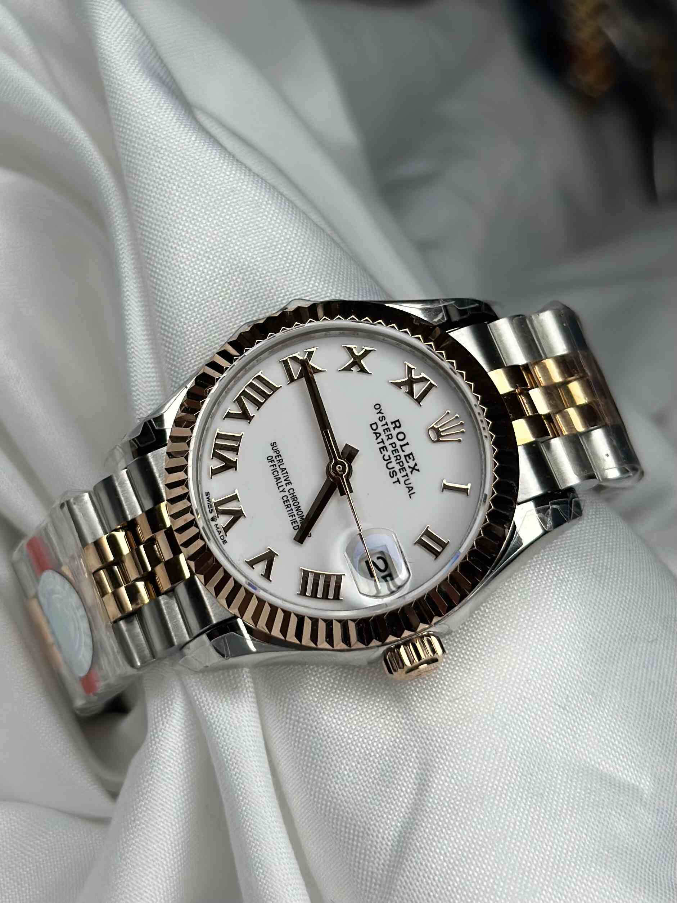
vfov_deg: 39.7
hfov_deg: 30.3
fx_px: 1252
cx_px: 338
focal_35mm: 48
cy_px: 452
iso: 80
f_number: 1.78
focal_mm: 6.86
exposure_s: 1/1517
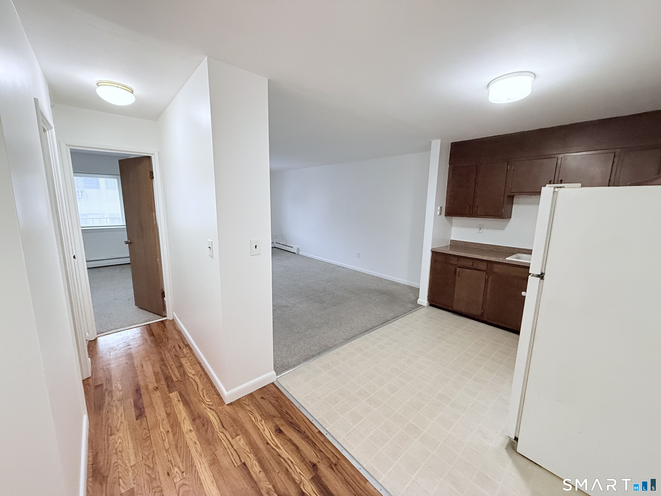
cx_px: 330
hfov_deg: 102.1
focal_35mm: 14
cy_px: 248
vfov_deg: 85.7
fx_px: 267
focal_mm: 2.22
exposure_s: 1/60
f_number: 2.2
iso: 500
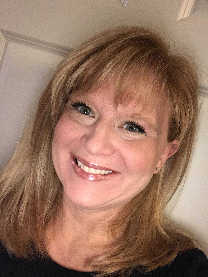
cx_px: 104
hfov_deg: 44.2
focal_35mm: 32
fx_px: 256
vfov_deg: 56.8
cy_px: 138
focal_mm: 2.87
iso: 250
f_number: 2.2
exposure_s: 1/20
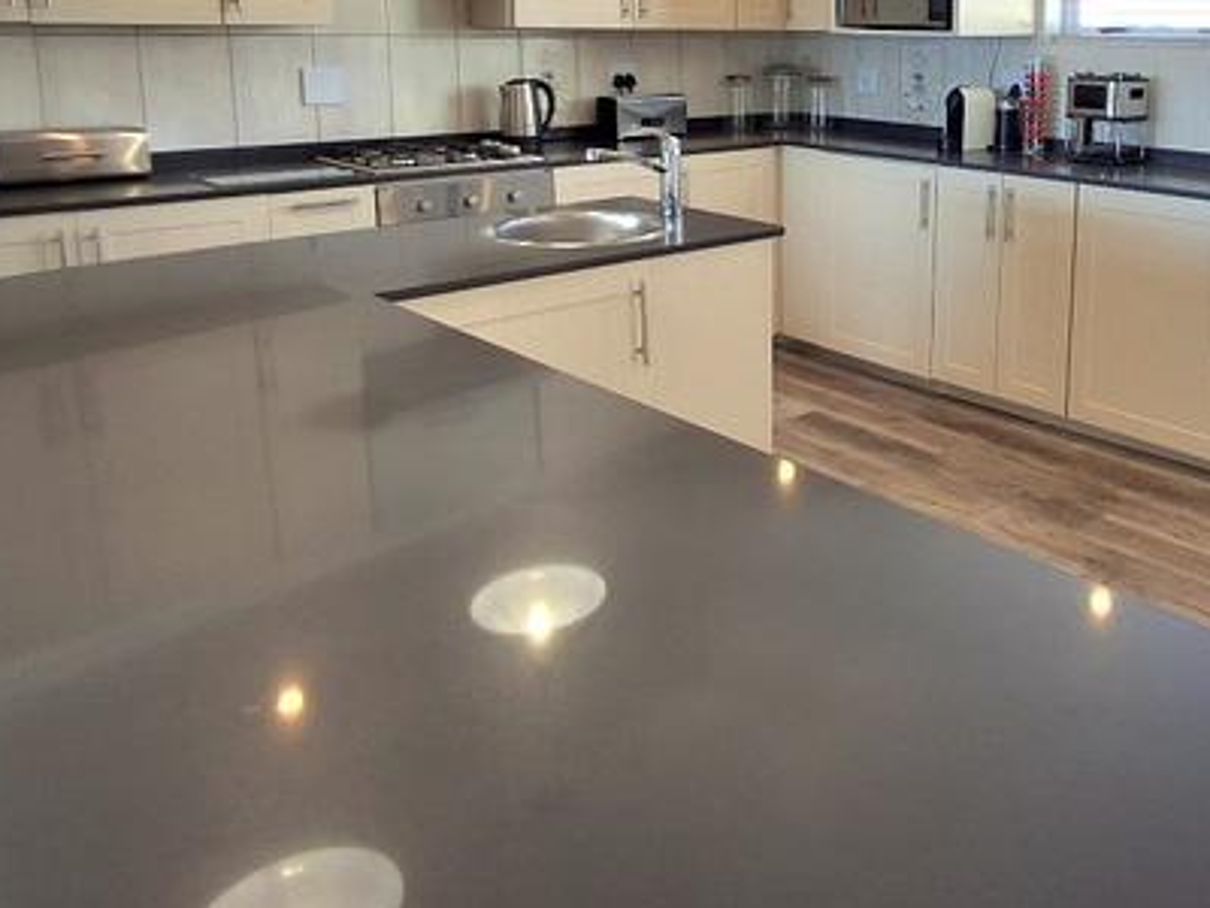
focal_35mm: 32
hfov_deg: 54.6
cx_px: 883
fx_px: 1119
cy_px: 229
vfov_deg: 42.8
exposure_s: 1/100
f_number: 2.2
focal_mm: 1.64
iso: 40
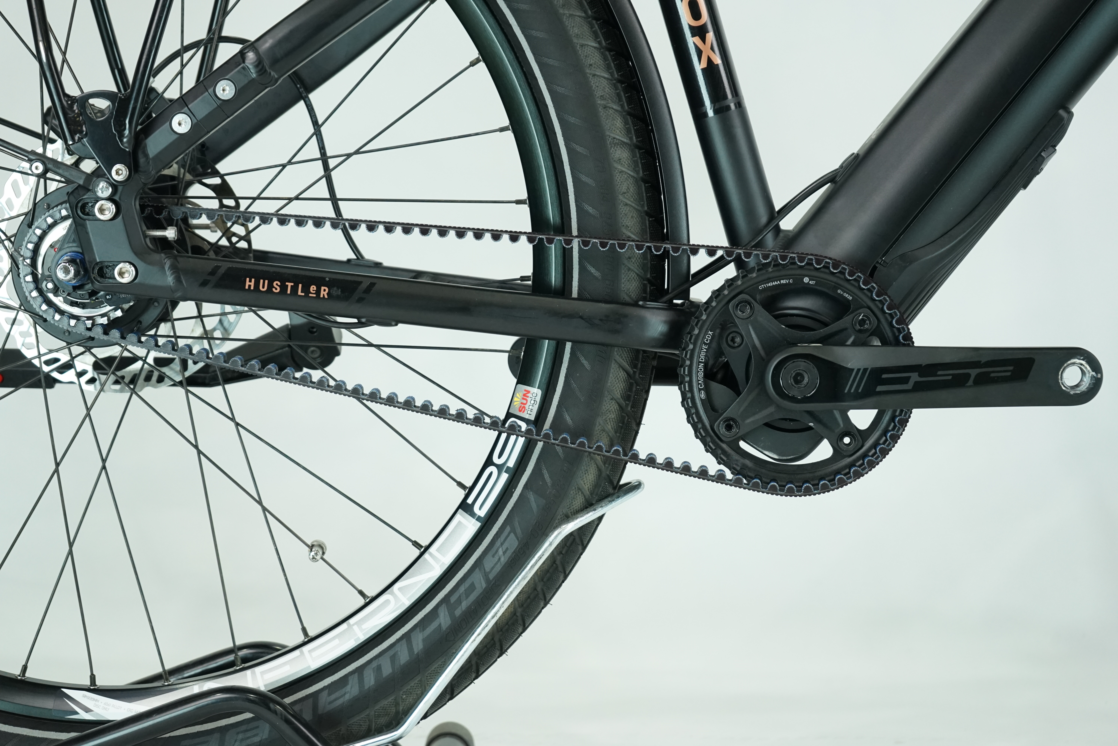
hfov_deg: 28.8
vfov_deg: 19.5
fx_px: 2174
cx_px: 559
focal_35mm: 70
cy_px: 373
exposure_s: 1/200
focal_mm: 70
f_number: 5.6
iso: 1600
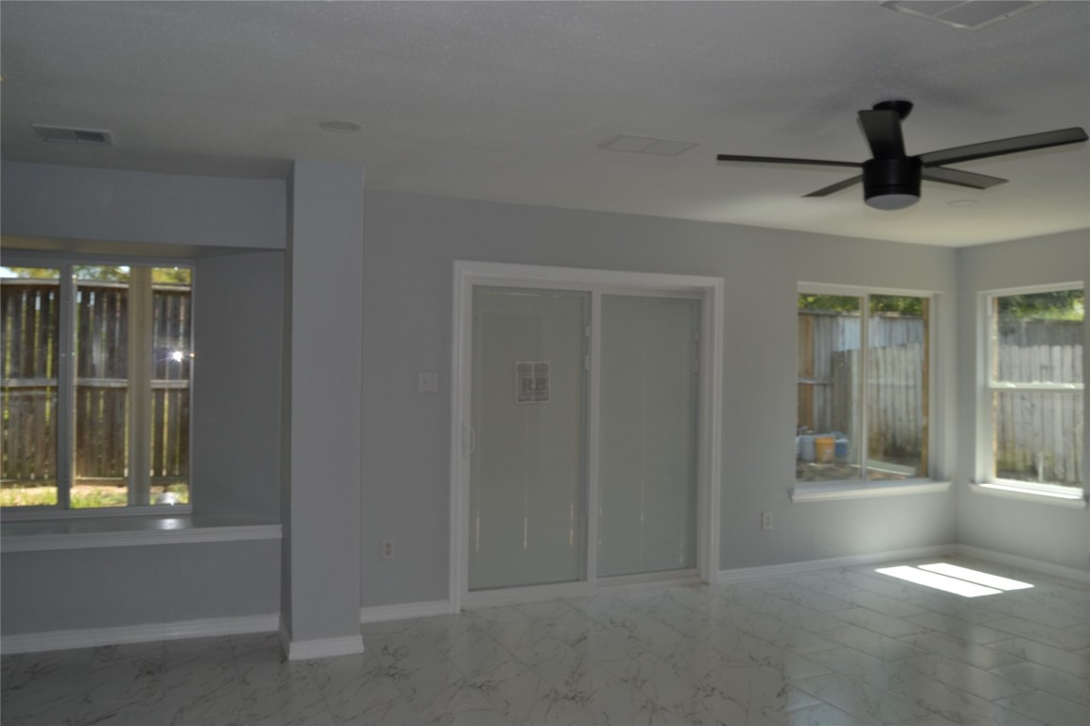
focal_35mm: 27
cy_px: 363
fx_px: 817
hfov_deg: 67.4
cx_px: 545
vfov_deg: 47.9
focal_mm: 18
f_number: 8
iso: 100
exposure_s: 1/60
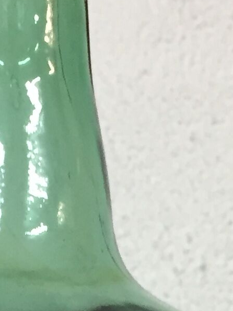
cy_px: 419
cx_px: 45
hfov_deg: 9.3
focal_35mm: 159
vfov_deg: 12.0
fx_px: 1427
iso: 125
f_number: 2.2
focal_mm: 4.15
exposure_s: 1/33
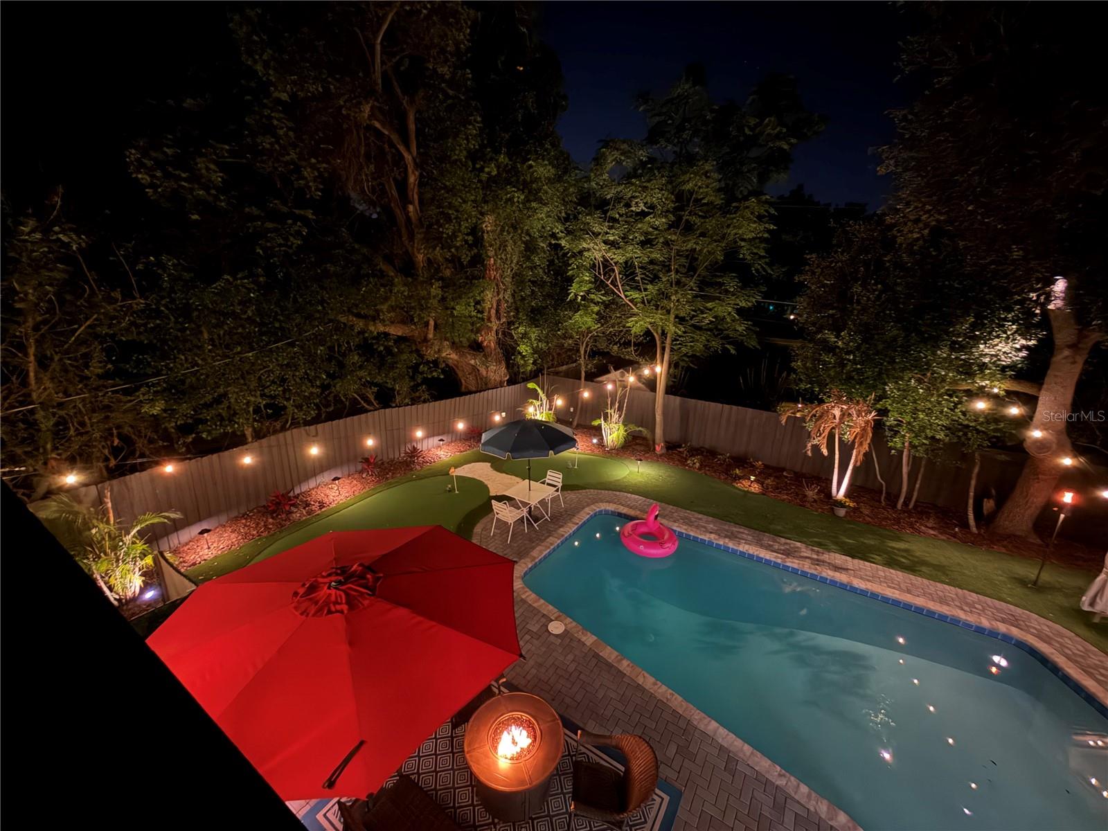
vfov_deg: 85.7
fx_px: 448
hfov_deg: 102.1
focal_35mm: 14
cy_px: 416
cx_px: 554
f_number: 2.2
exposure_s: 1/6
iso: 1250
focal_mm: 2.22
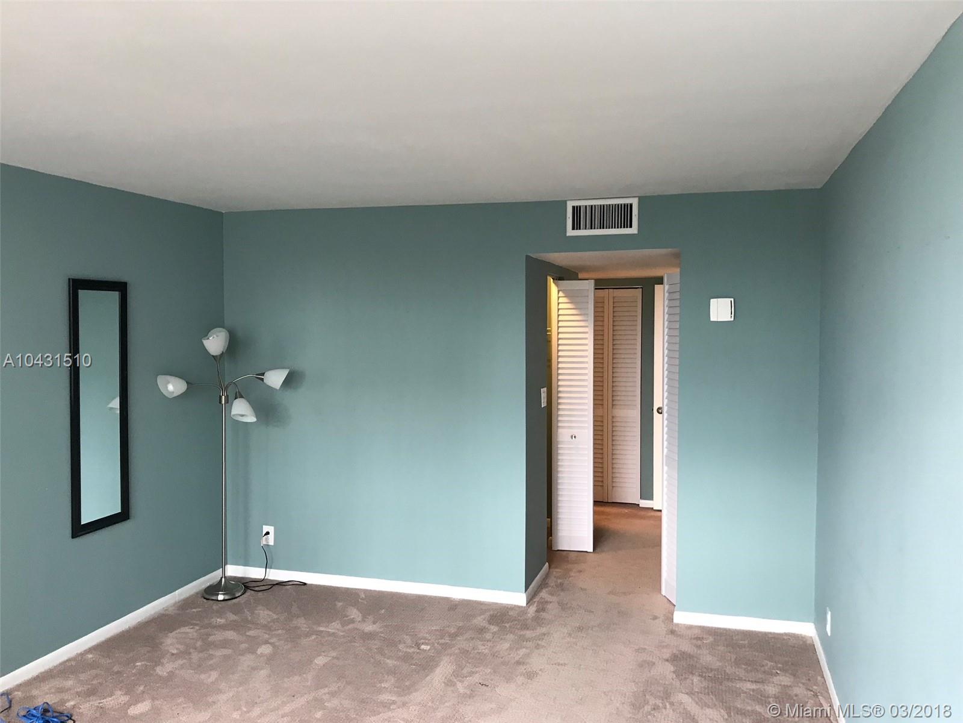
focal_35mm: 28
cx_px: 482
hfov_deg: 63.4
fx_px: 779
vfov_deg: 49.7
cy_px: 362
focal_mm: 3.99
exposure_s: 1/20
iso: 40
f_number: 1.8
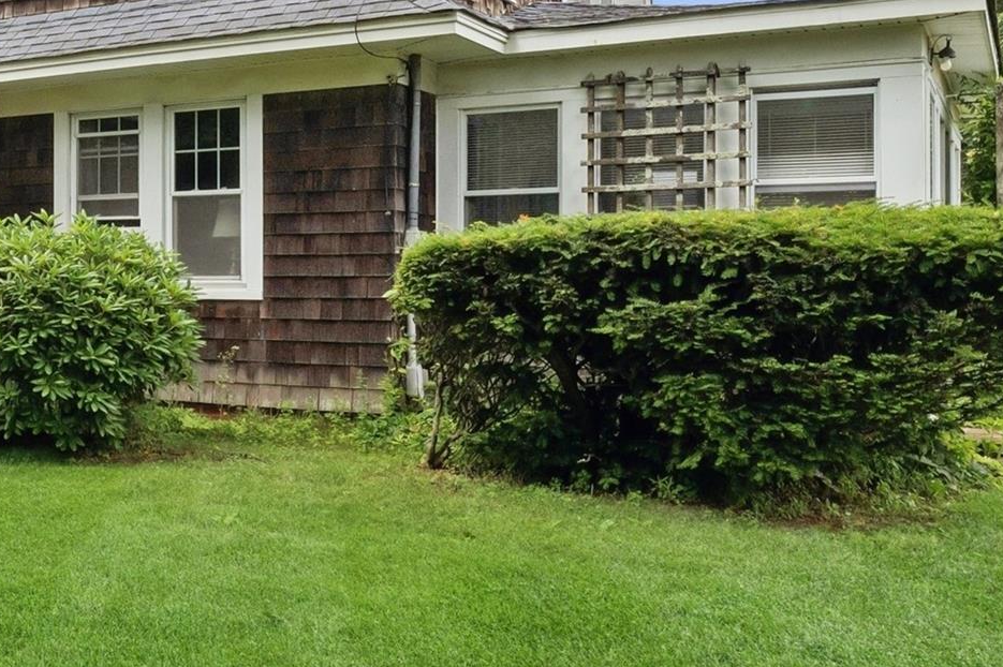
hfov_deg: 37.5
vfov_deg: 28.9
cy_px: 198
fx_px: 1281
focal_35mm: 46
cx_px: -32
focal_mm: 14
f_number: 7.1
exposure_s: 1/1000
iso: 200
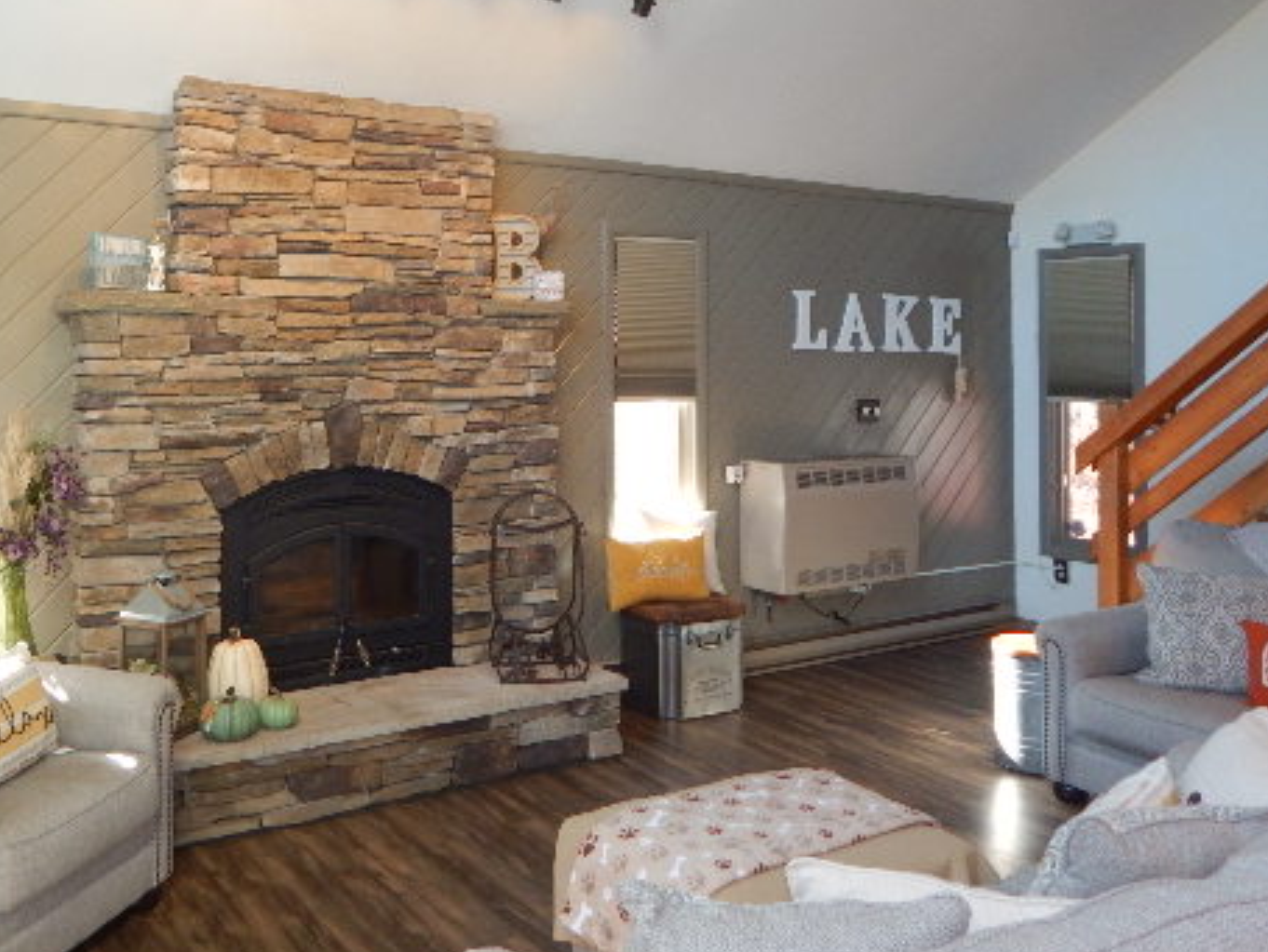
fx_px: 1136
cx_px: 464
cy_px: 321
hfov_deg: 57.5
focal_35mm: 31
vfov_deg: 44.8
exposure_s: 1/30
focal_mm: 4
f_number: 3
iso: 160
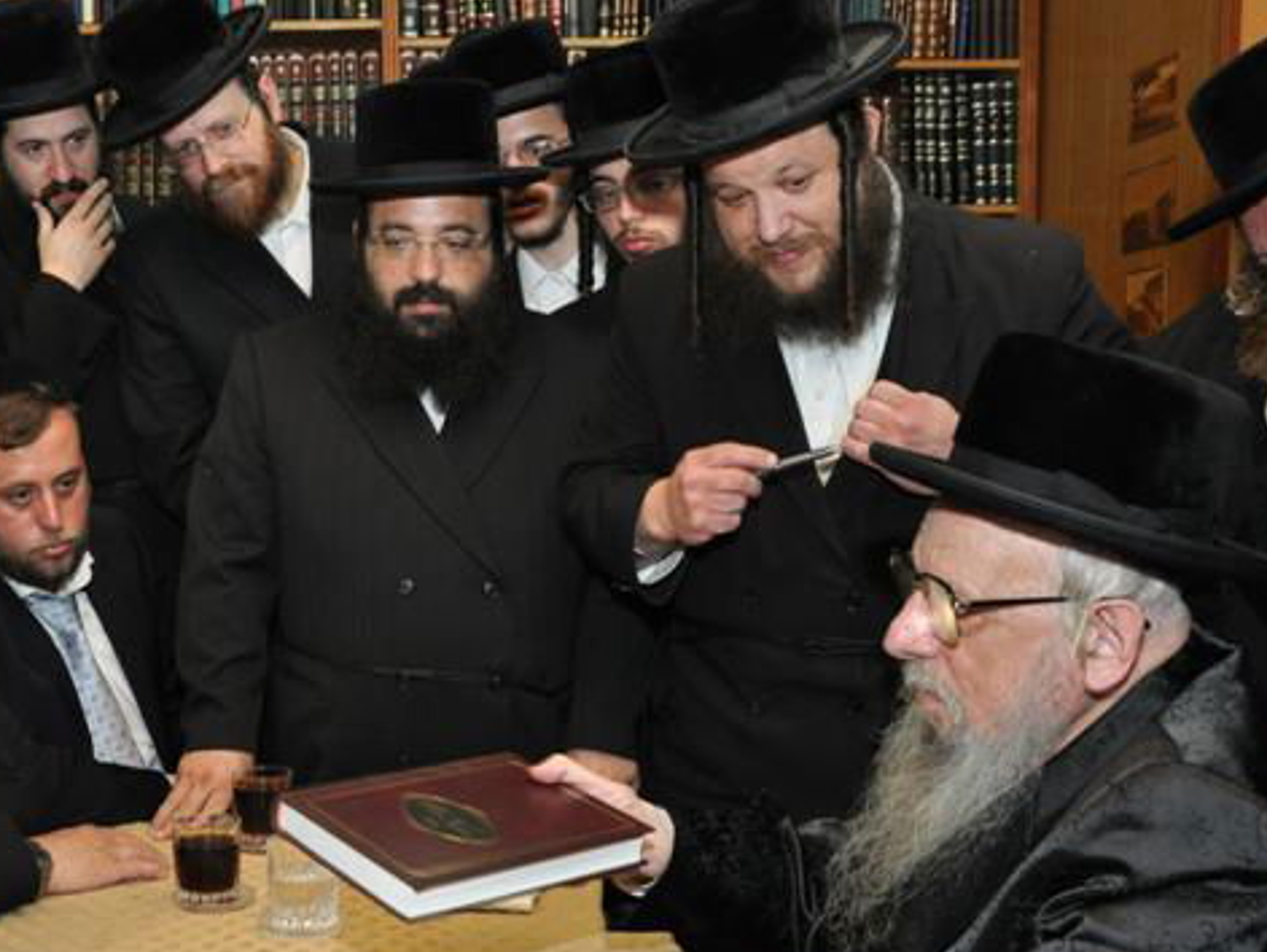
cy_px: 663
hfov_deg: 41.9
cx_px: 352
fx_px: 1612
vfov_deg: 32.5
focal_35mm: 44
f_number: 5.6
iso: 800
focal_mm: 18
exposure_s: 1/60
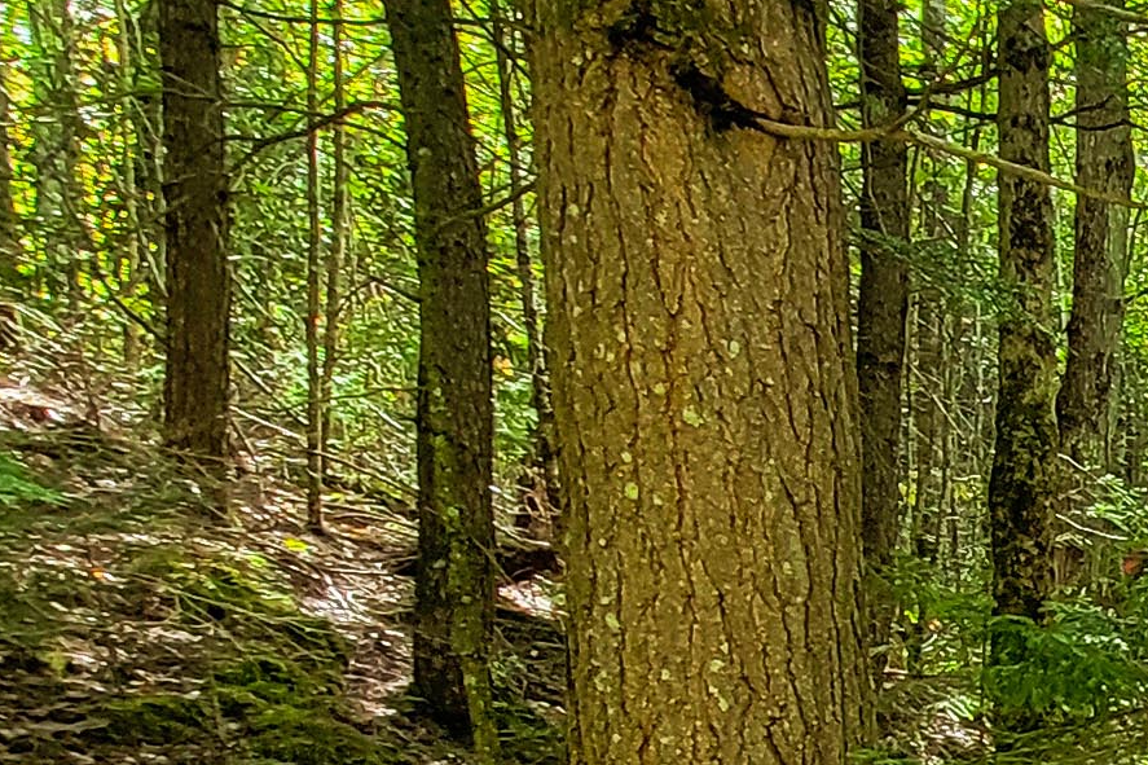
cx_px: 2099
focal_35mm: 61
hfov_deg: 21.1
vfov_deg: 19.5
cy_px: 1134
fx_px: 1945
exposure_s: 1/60
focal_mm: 2.2
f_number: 2.2
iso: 160
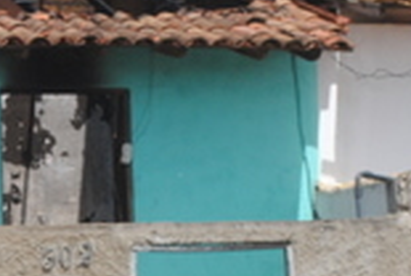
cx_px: 5
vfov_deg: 6.5
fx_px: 2436
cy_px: 295
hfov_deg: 9.6
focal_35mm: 213
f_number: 11
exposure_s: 1/500
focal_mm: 44
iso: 400
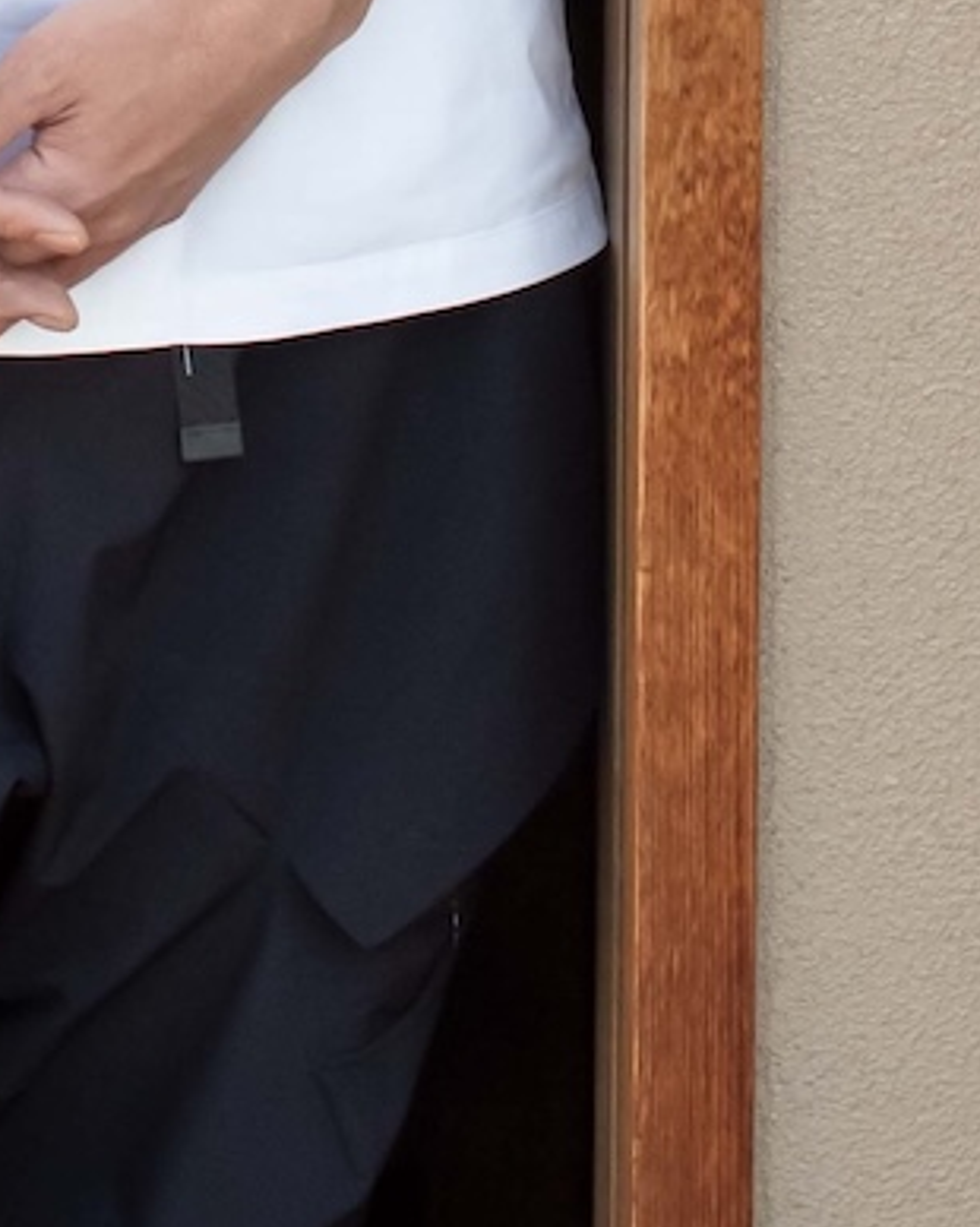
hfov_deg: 5.9
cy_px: -1243
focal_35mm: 262
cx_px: 215
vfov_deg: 7.1
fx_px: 9506
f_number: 3.5
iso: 1250
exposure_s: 1/4000
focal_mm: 50
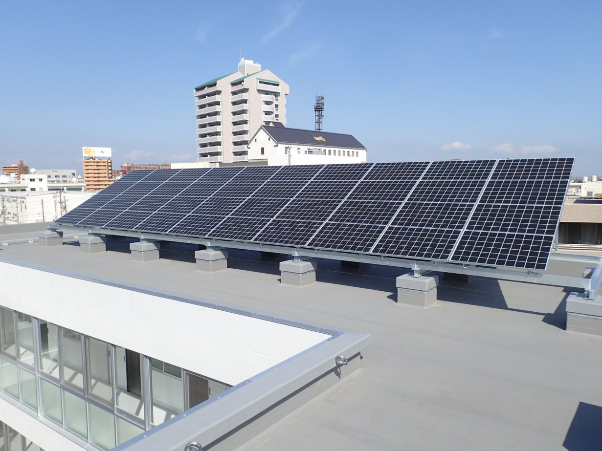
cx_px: 312
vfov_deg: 53.0
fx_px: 452
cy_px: 233
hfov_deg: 67.3
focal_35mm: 26
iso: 100
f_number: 8
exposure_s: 1/200
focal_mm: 4.5
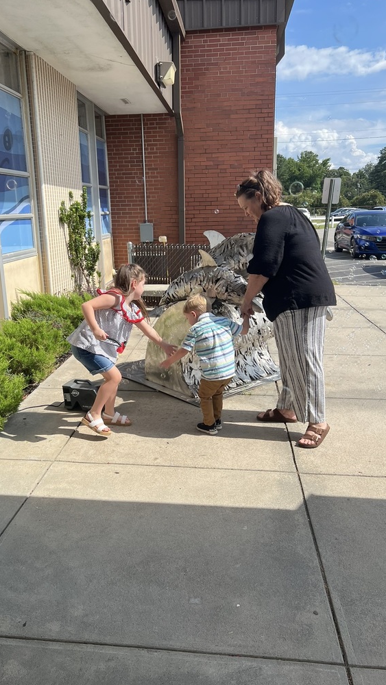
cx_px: 173
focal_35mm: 29
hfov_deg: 40.2
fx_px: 527
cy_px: 347
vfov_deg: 66.1
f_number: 1.5
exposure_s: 1/3460
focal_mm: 5.7
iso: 50
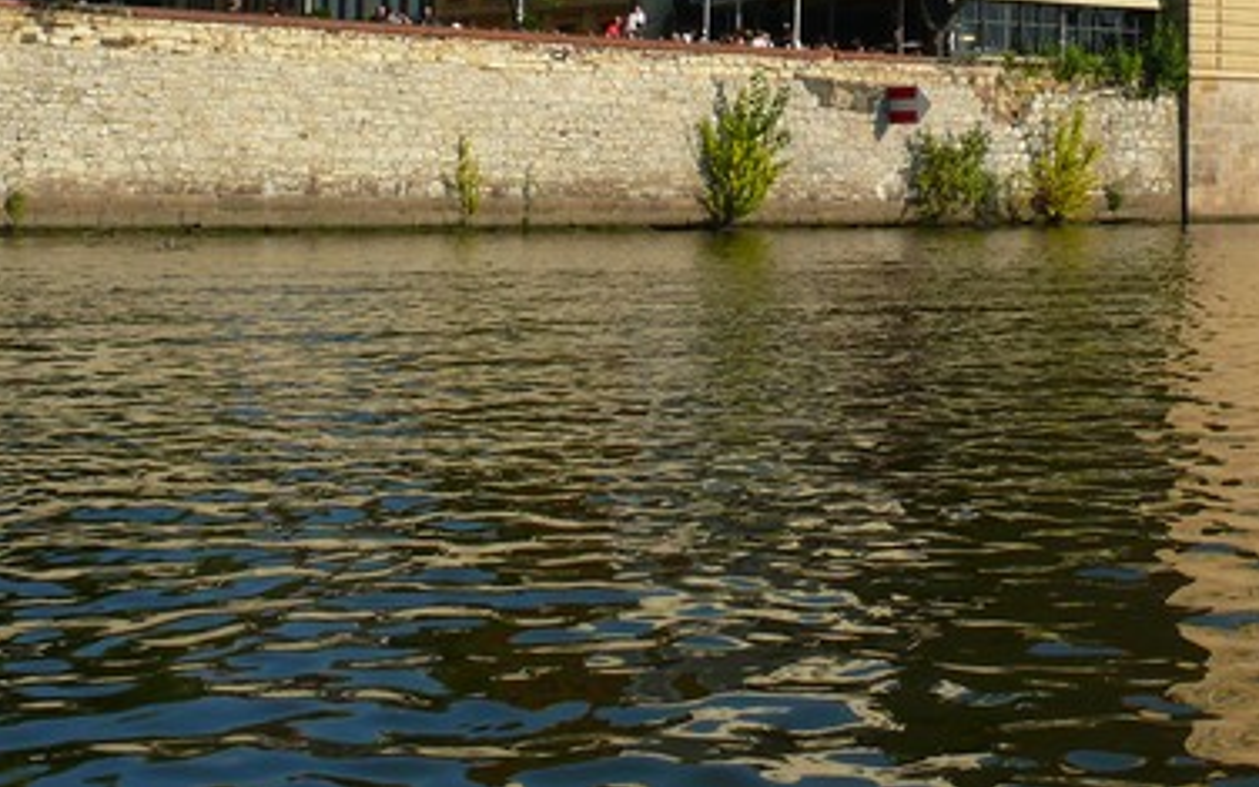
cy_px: -151
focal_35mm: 74
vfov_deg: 16.9
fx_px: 2539
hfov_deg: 27.5
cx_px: 931
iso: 100
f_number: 5.6
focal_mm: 7.4
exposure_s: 1/200
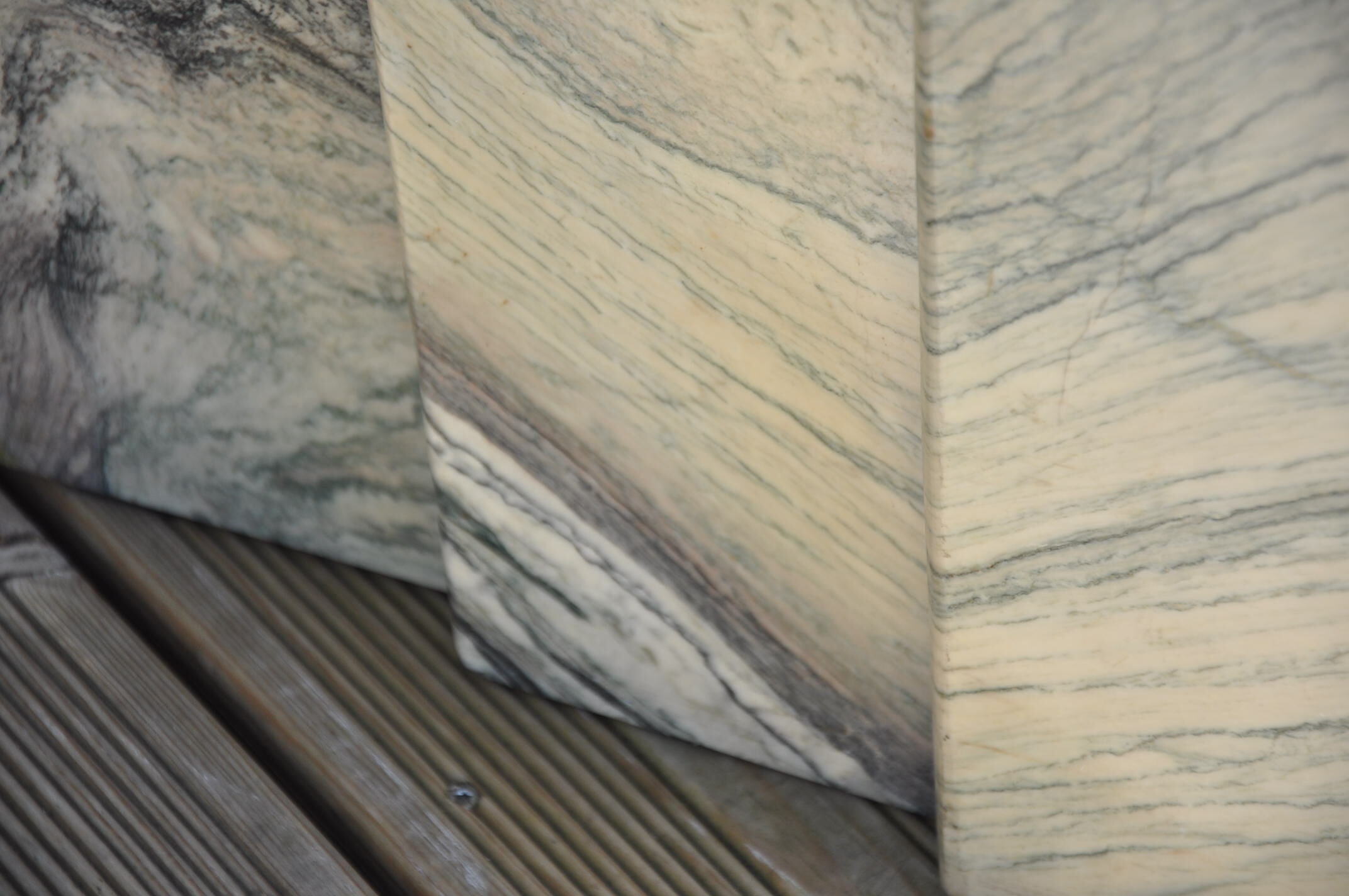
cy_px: 448
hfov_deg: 13.1
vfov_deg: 8.7
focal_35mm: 158
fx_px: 5895
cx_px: 674
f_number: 5.6
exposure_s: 1/125
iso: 200
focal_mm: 105
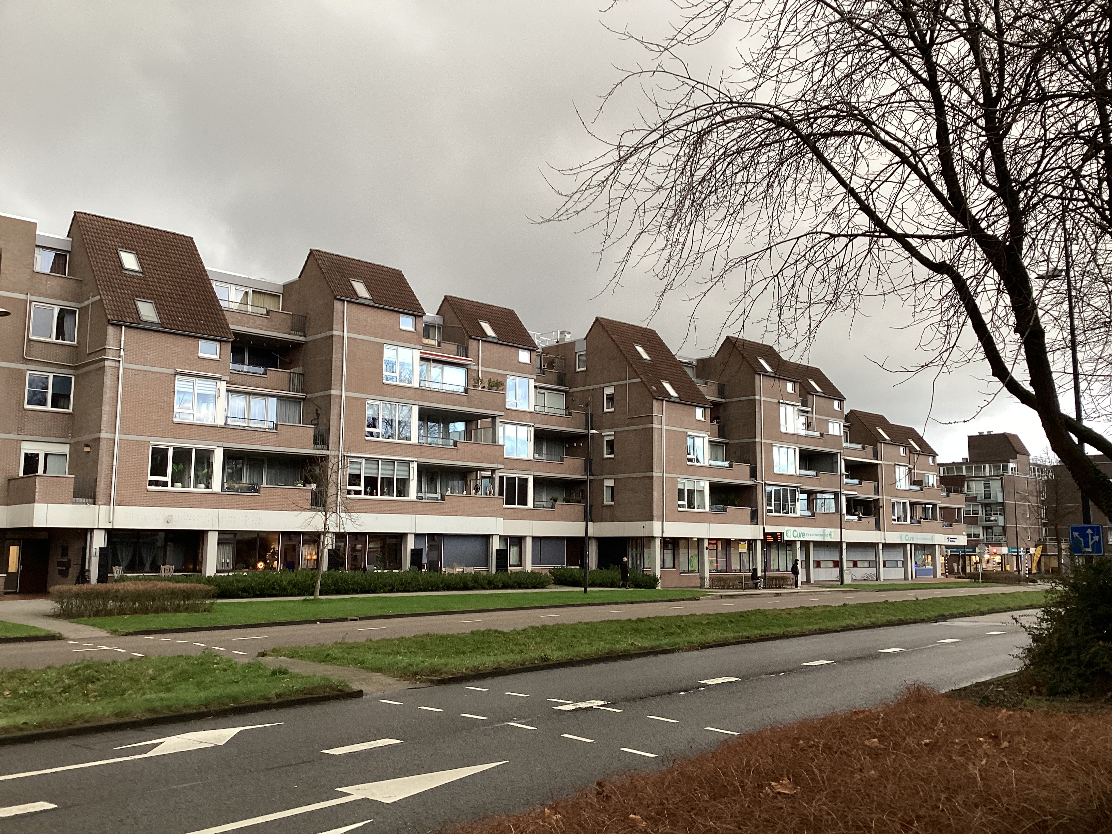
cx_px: 556
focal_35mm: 31
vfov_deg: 45.4
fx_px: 996
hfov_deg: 58.4
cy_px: 417
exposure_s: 1/60
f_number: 2.4
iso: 80
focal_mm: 3.3
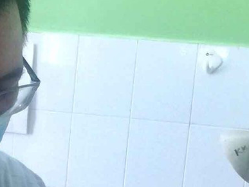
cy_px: 348
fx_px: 1079
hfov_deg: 13.2
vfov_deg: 9.4
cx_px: 135
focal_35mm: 150
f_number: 2.2
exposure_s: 1/33
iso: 80
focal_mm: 4.15
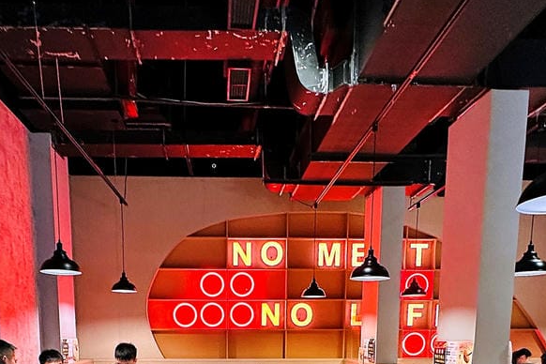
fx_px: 455
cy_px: 402
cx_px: 233
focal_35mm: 30
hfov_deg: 61.6
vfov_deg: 36.7
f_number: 2.2
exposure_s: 1/60
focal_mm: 2.22
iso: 640
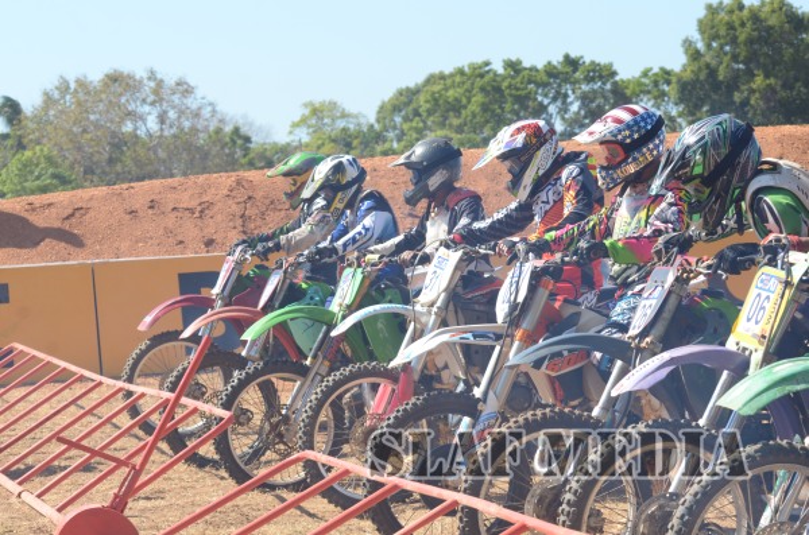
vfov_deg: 11.4
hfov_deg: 17.1
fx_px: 2690
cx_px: 404
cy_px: 268
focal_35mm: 120
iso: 200
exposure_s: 1/320
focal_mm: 80
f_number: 8
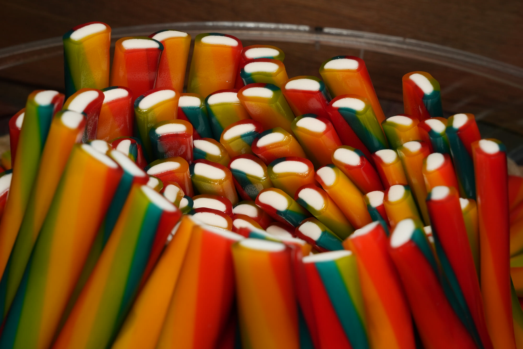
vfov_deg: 20.3
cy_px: 174
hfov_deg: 30.0
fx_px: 975
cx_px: 262
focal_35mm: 67
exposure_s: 1/160
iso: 800
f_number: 13
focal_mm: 67.1
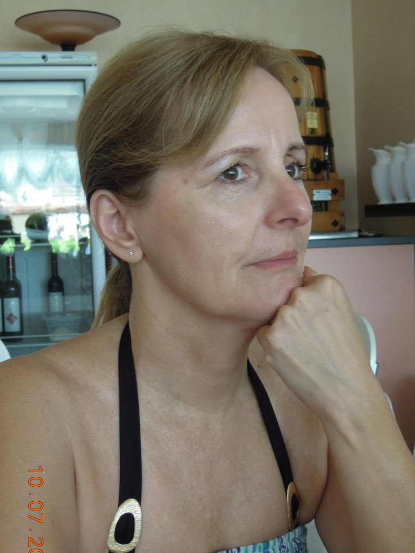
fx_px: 895
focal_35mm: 56
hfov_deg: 26.1
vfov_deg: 34.3
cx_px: 219
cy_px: 304
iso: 400
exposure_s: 1/50
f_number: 3.7
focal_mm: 9
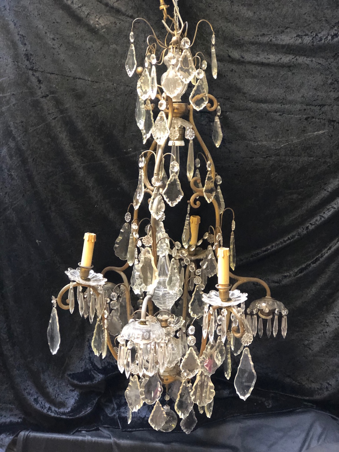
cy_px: 226
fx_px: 744
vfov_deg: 33.8
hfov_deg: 25.7
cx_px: 170
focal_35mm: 57
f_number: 2.8
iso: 1250
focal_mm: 6.6
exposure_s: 1/33
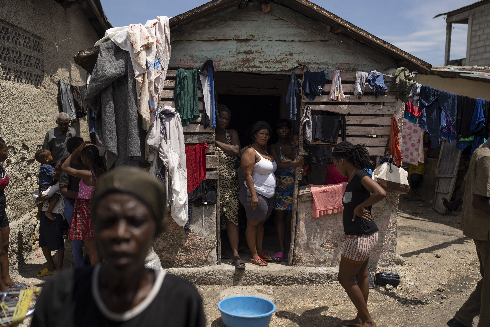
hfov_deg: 54.4
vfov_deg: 37.9
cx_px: 245
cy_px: 164
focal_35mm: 35
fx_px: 476
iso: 80
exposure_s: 1/3200
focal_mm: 35
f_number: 2.2
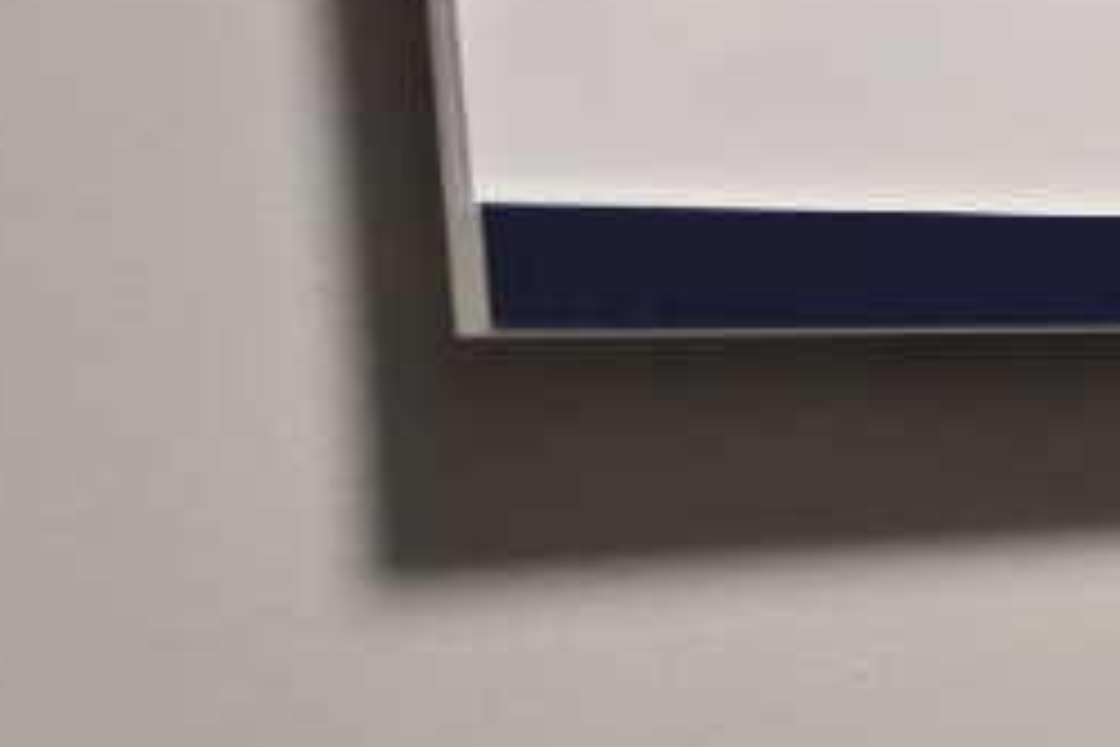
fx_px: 2831
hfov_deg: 13.4
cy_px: 526
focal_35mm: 91
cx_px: 2928
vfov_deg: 15.0
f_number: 2.8
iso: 1400
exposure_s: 1/400
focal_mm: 14
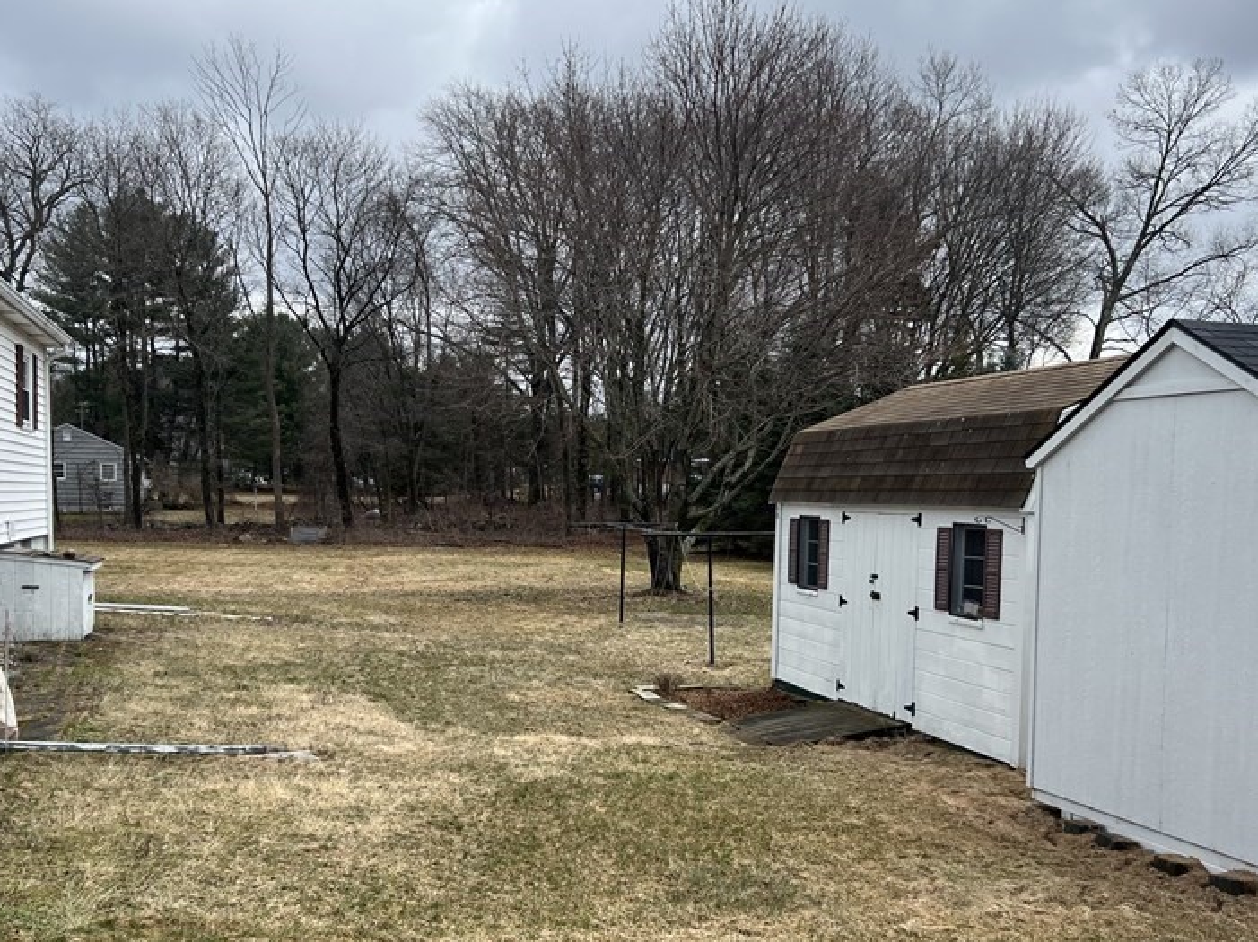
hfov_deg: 48.9
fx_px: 1380
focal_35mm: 38
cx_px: 574
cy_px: 585
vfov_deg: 37.5
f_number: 1.5
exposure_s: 1/2165
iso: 50
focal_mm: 5.7
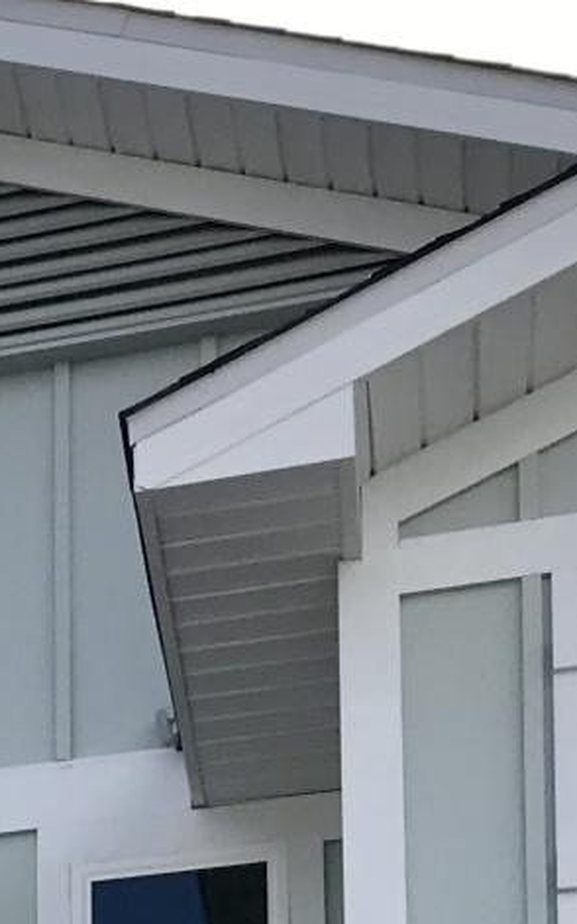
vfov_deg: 14.1
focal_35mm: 126
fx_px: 3173
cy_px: 1821
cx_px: -732
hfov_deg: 9.4
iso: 20
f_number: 1.8
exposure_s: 1/2907
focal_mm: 3.99
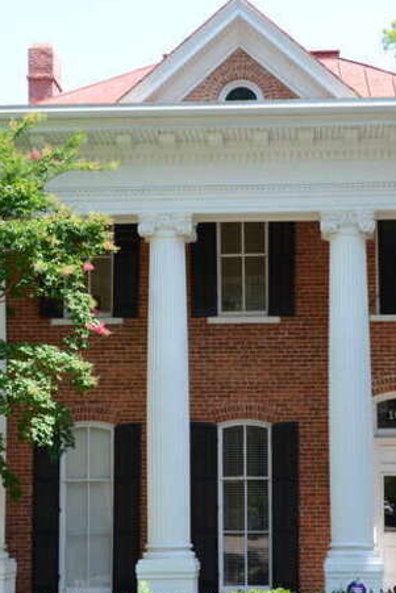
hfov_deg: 16.1
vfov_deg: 23.9
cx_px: 247
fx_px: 1401
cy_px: 339
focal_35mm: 85
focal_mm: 32
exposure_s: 1/160
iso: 160
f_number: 6.3
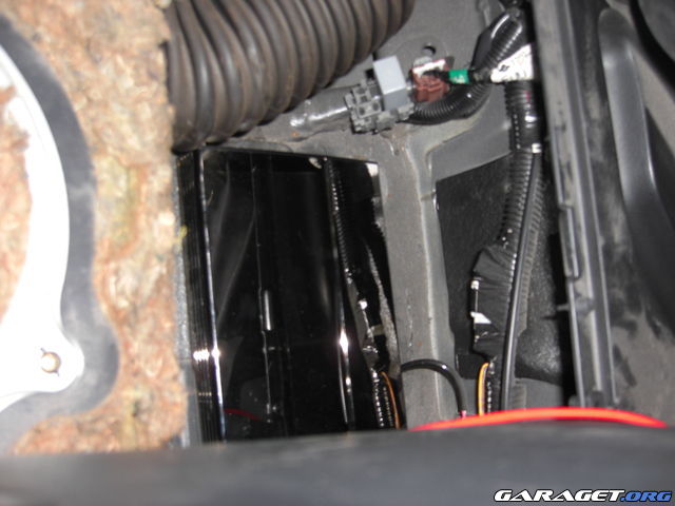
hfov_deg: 49.0
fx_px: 741
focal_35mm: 38
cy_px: 253
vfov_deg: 37.7
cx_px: 338
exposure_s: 1/60
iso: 100
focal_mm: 7.9
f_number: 2.8
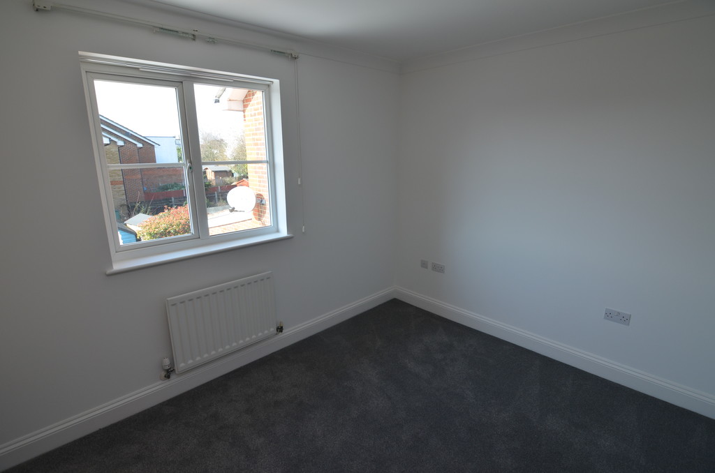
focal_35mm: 16
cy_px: 236
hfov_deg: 95.1
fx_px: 327
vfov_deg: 71.8
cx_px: 358
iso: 250
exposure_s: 1/125
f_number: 5.6
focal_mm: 11
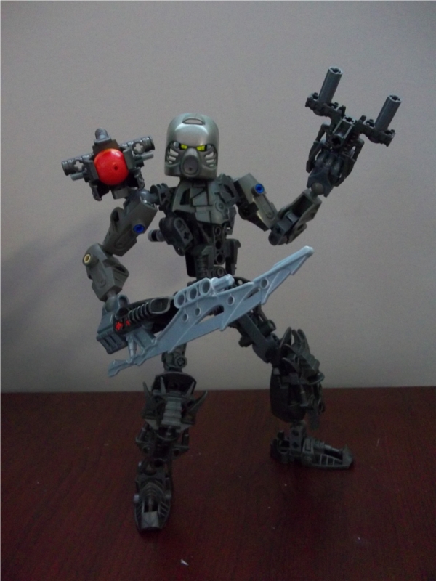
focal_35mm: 32
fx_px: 537
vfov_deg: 56.8
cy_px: 290
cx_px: 218
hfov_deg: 44.2
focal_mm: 5.7
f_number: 2.9
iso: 320
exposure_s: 1/8
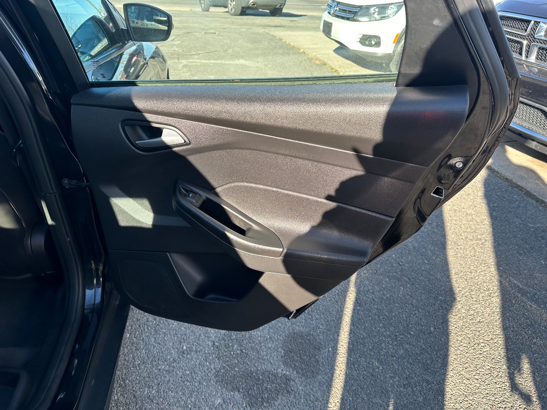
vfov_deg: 56.8
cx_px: 274
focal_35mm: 24
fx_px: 379
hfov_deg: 71.6
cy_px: 205
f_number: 1.78
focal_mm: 6.86
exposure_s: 1/580
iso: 80
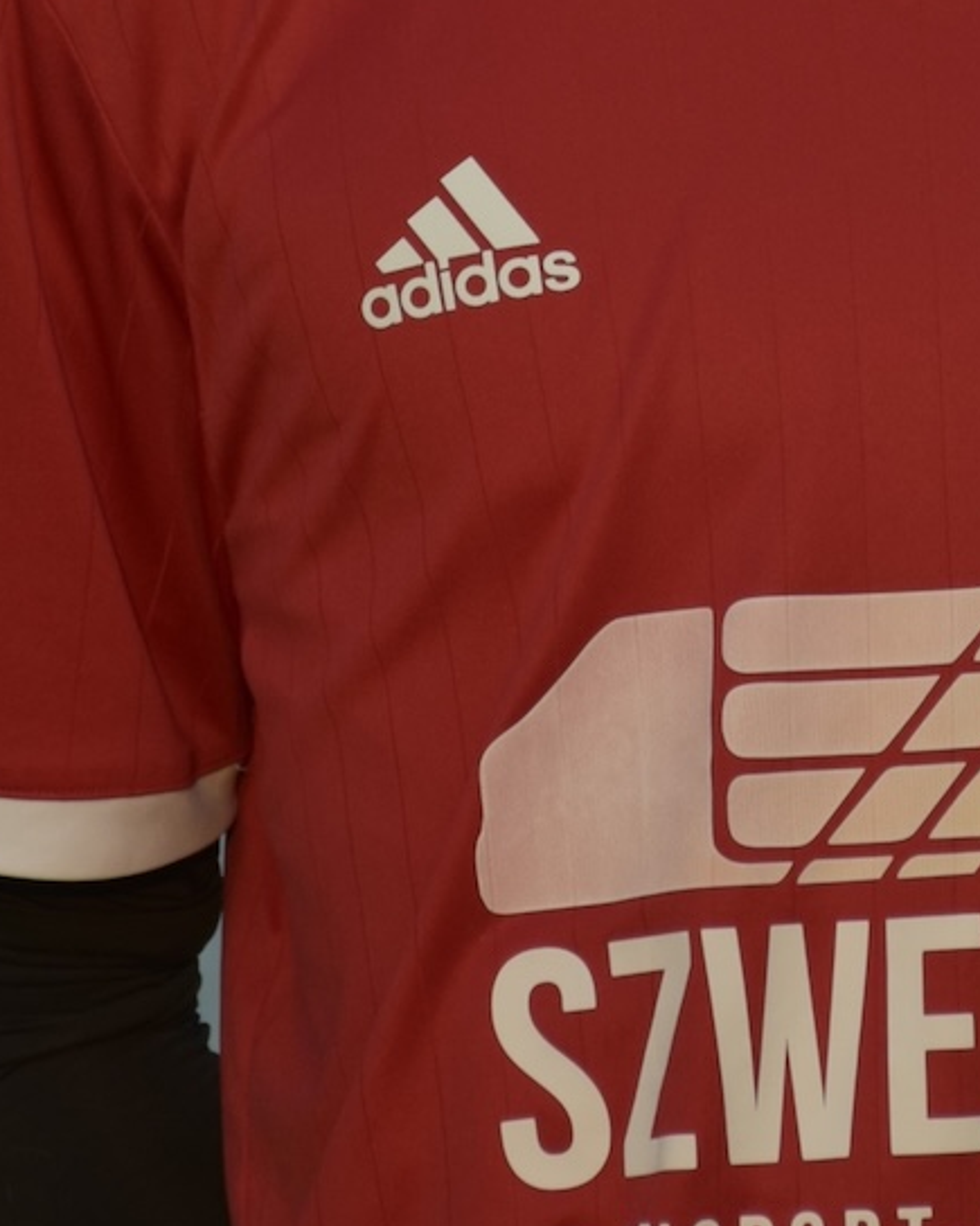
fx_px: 14724
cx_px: 876
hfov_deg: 3.8
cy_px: -176
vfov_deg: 4.8
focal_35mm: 406
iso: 125
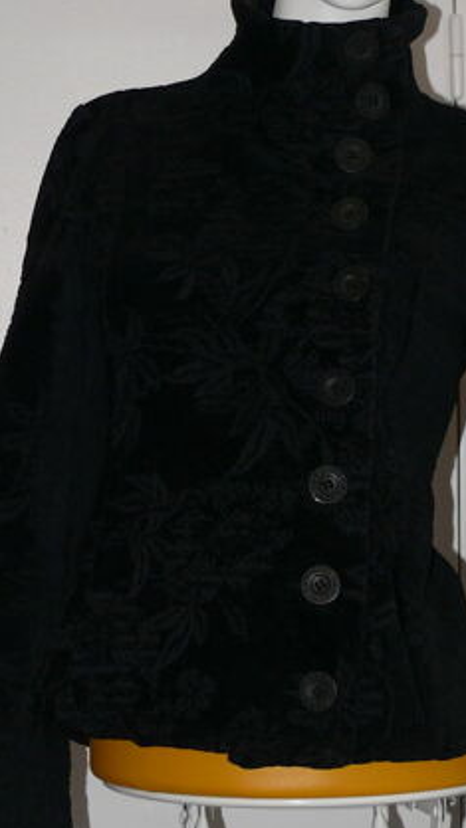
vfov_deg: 15.9
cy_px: 331
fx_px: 2967
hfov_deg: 9.0
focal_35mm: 135
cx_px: 284
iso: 100
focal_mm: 13
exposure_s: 1/30
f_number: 3.2
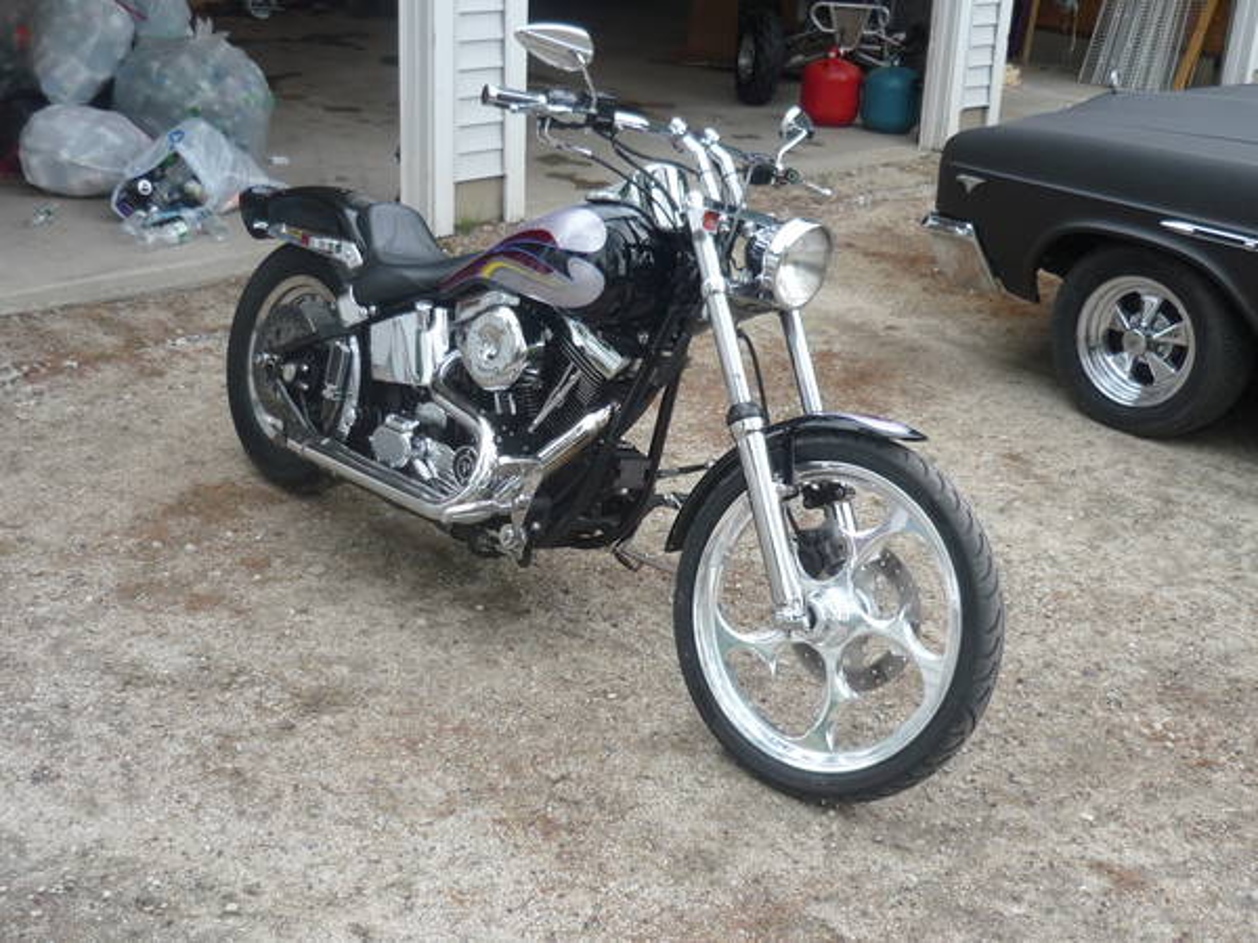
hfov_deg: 45.8
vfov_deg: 35.1
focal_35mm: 41
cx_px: 629
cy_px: 472
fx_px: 1490
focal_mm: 5.5
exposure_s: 1/60
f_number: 2.8
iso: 100
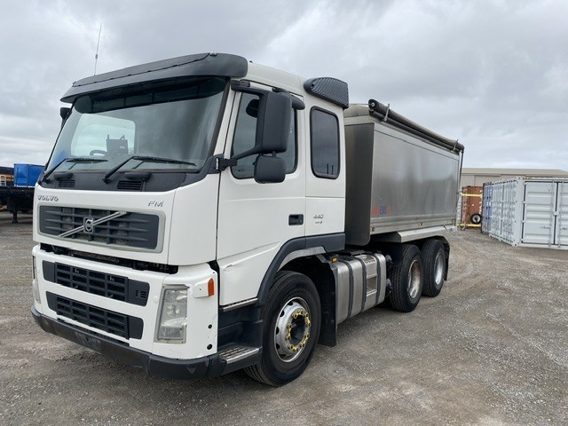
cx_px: 284
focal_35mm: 26
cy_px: 213
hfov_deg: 67.3
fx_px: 427
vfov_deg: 53.1
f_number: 1.8
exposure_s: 1/1927
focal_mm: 4.25
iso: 32
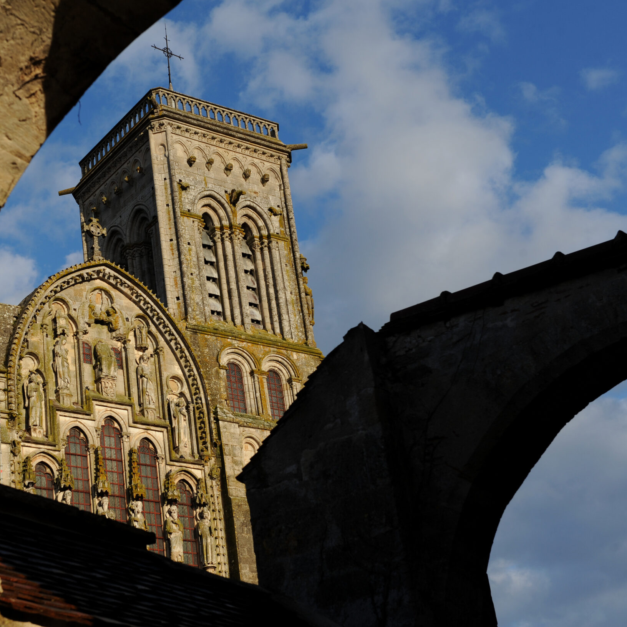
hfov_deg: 24.1
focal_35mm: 71
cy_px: 310
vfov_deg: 24.3
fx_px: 1455
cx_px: 169
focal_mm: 55
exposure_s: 1/500
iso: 200
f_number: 8
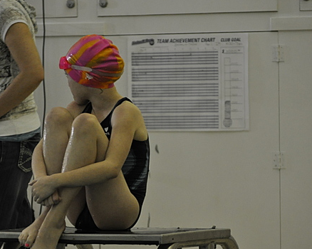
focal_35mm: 226
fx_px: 2086
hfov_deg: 8.6
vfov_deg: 6.8
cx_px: 140
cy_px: 146
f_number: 4.5
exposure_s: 1/60
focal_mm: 110
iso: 1600
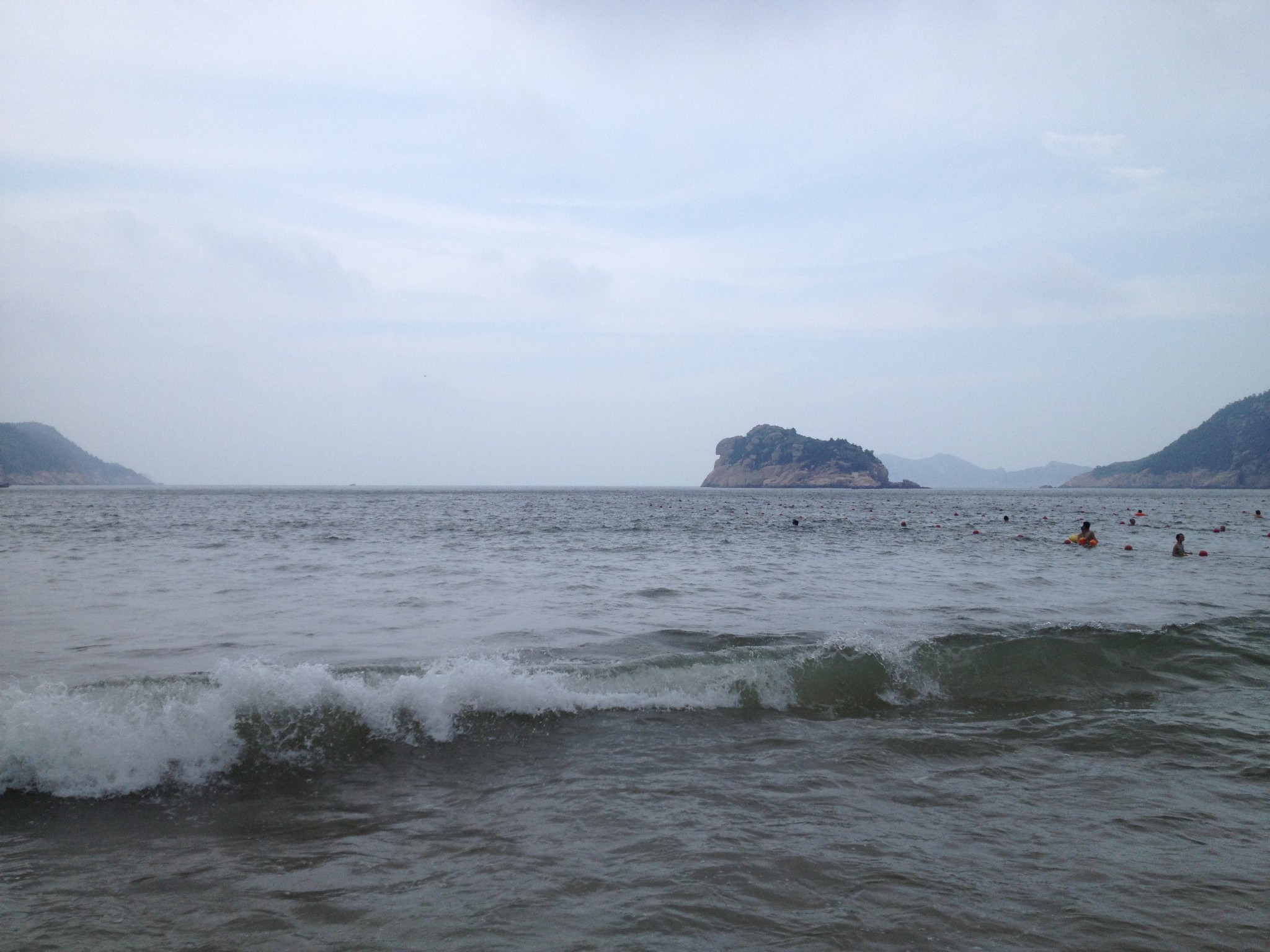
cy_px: 476
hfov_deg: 52.6
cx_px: 635
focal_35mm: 35
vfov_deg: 40.7
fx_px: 1284
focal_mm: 4.28
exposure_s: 1/1082
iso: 50
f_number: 2.4
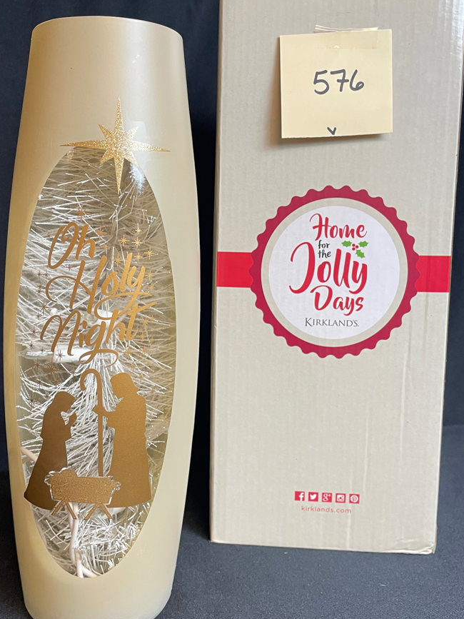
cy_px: 278
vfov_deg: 51.3
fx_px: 644
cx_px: 190
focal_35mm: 36
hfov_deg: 39.5
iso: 125
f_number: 1.6
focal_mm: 4.2
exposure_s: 1/60
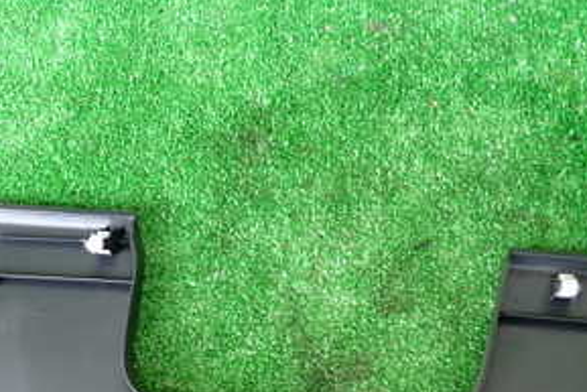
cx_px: 152
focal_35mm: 54
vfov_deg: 23.9
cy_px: 402
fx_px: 881
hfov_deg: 36.1
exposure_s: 1/50
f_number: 2
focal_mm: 4.5
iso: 200
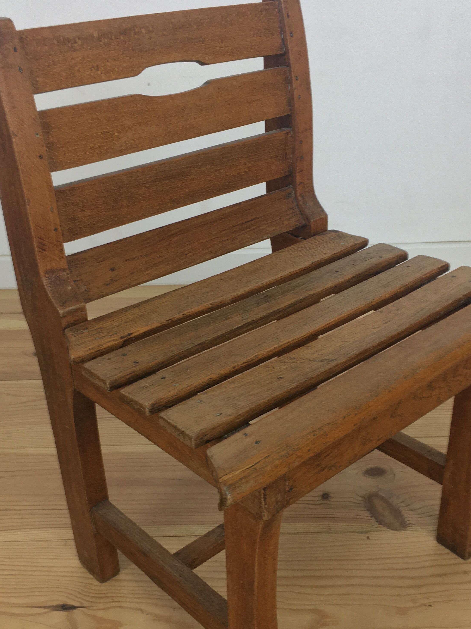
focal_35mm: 40
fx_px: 726
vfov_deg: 46.7
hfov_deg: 36.0
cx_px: 234
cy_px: 357
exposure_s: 1/33
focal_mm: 4.15
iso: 32
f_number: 2.2
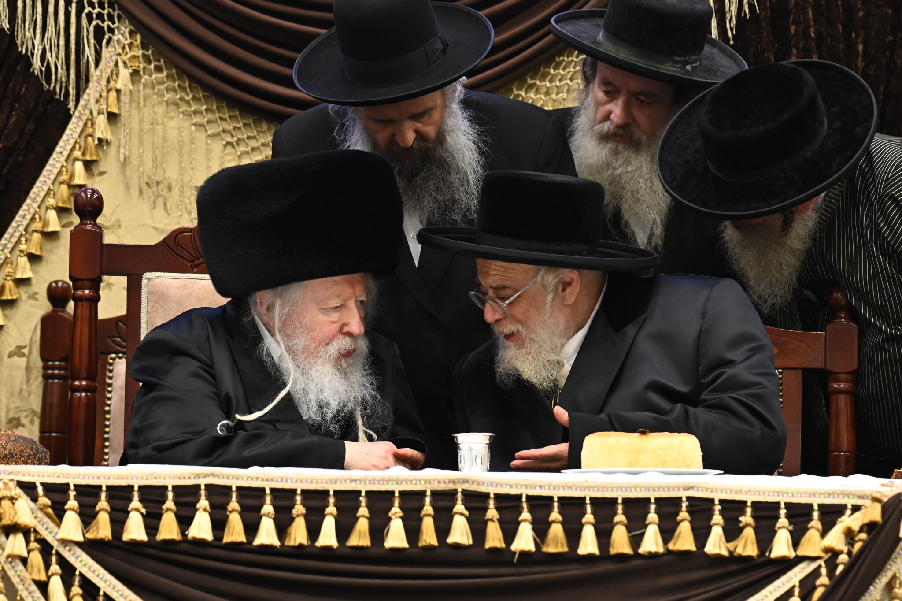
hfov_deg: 7.4
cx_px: 451
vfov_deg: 4.9
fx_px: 7013
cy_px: 300
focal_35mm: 280
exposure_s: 1/125
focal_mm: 280
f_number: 8
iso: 2000
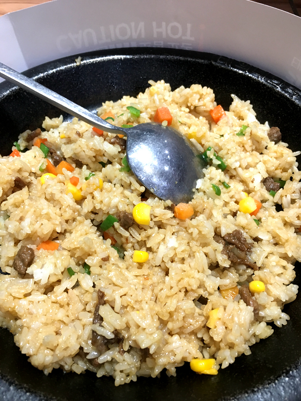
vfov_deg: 61.7
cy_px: 200
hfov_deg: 48.2
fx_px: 336
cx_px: 150
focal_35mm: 29
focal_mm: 4.15
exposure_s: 1/33
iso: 125
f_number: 2.2
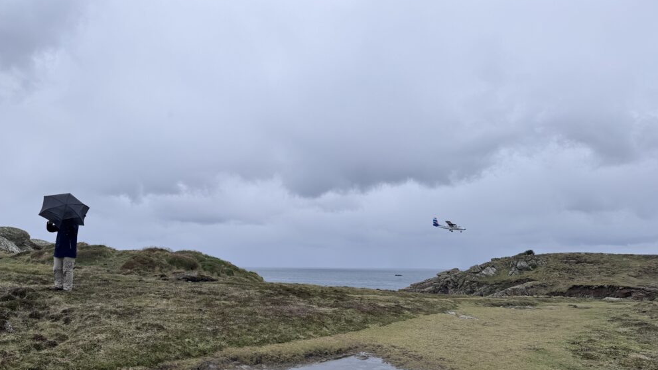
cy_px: 245
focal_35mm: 27
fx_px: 471
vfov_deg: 42.4
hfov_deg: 69.9
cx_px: 324
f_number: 1.78
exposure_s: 1/1980
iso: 80
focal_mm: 6.76
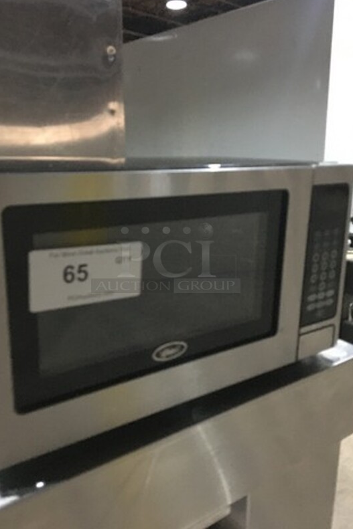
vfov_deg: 60.3
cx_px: 166
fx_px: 456
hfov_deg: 42.3
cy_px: 258
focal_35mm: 31
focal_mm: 4.15
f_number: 2.2
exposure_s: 1/15
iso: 320
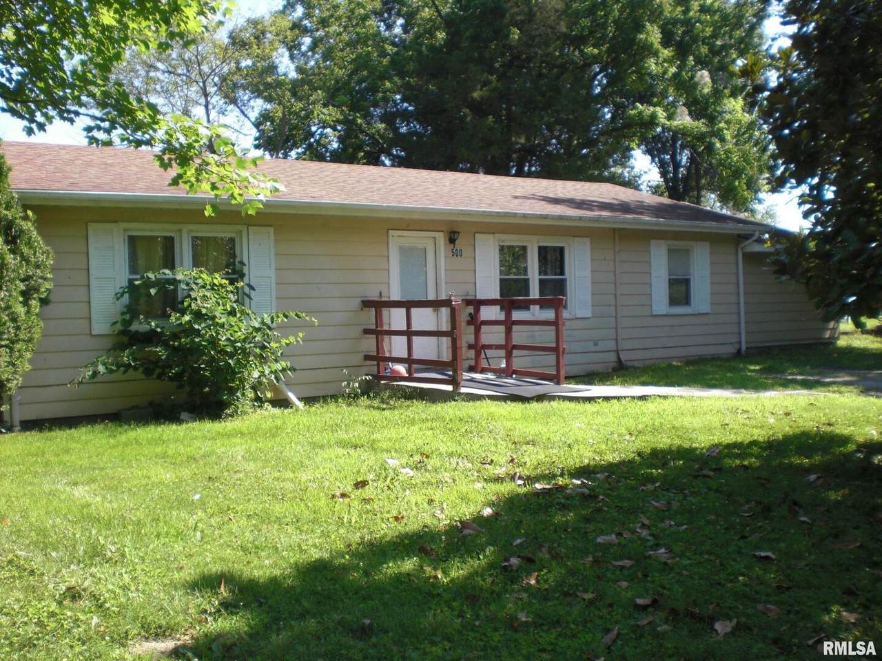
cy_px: 330
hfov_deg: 49.0
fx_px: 968
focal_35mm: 38
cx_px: 441
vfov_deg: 37.7
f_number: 3.1
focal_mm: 6.3
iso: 64
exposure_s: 1/320
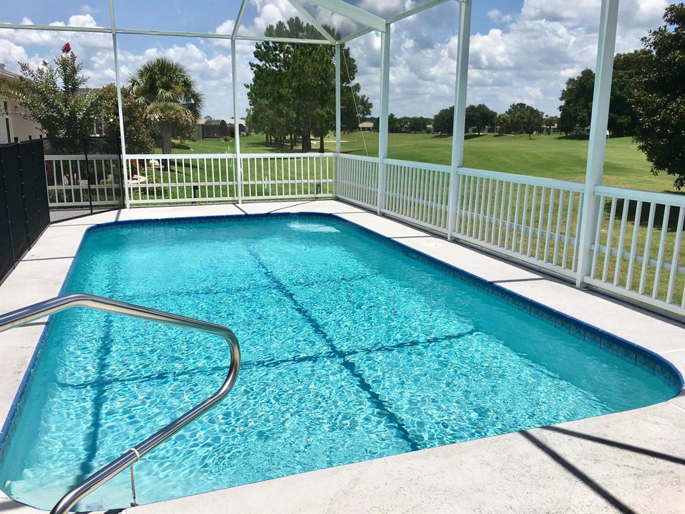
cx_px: 342
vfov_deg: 48.2
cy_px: 257
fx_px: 574
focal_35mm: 29
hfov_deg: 61.7
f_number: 2.2
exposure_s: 1/1832
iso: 25
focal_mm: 4.15
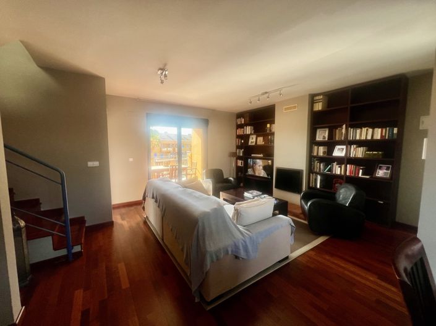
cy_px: 163
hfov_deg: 106.2
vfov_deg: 89.9
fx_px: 164
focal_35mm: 13
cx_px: 218
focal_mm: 1.57
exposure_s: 1/99
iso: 32
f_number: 1.8
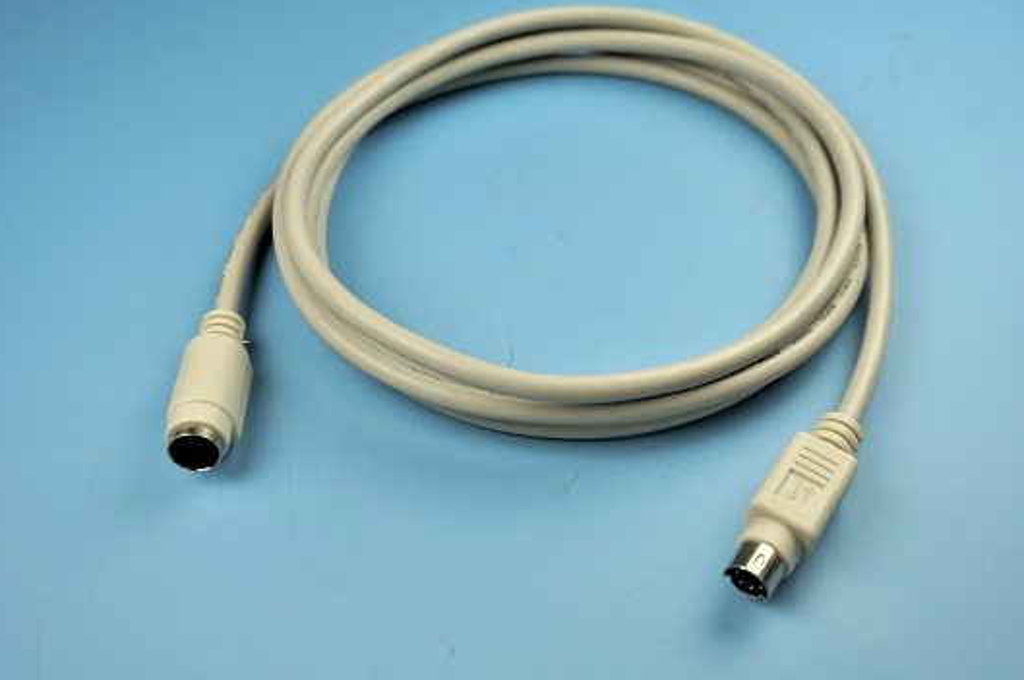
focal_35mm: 43
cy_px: 322
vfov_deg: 31.4
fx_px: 1209
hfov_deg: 45.9
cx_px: 540
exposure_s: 1/160
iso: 100
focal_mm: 25
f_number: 4.5
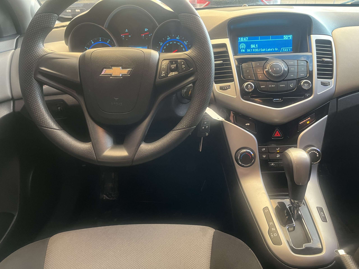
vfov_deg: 53.1
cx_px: 180
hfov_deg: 67.3
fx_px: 270
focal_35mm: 26
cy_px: 134
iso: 320
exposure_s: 1/60
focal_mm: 5.1
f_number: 1.6
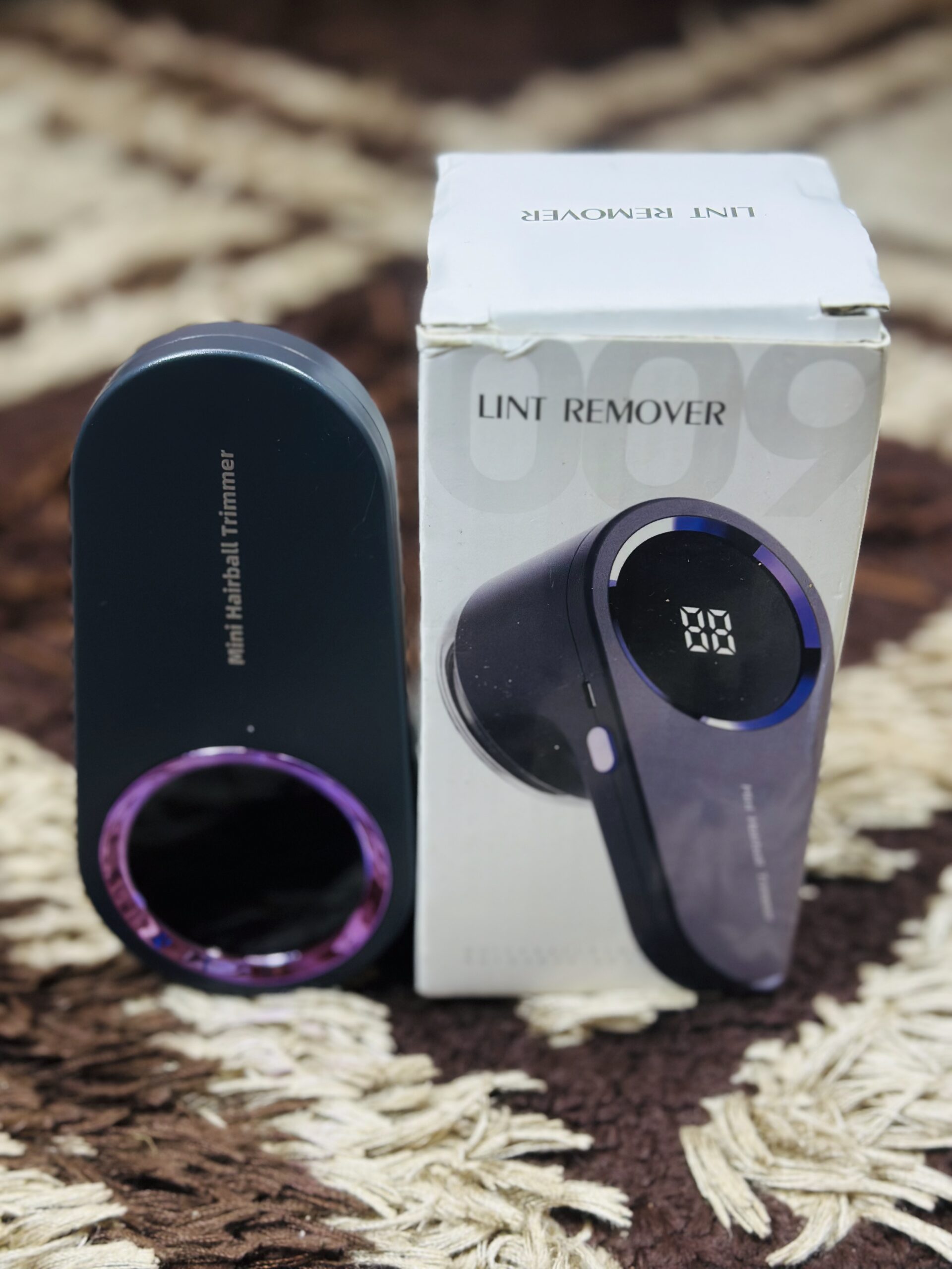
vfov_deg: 39.7
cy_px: 634
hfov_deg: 30.3
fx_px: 1760
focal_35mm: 48
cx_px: 476
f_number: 1.78
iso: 80
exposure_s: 1/133
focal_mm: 6.86
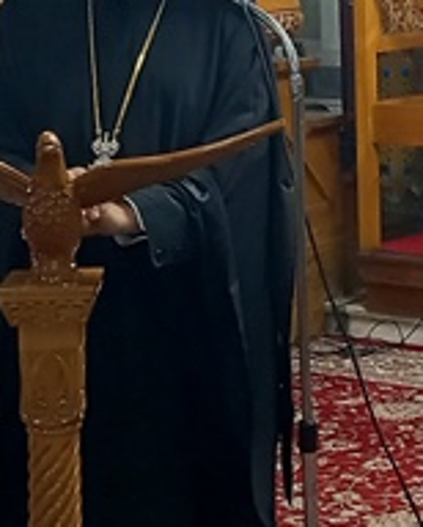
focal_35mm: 108
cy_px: -30
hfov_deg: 14.1
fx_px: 1687
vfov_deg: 17.3
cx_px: 398
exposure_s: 1/25
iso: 320
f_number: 2
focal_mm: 4.6
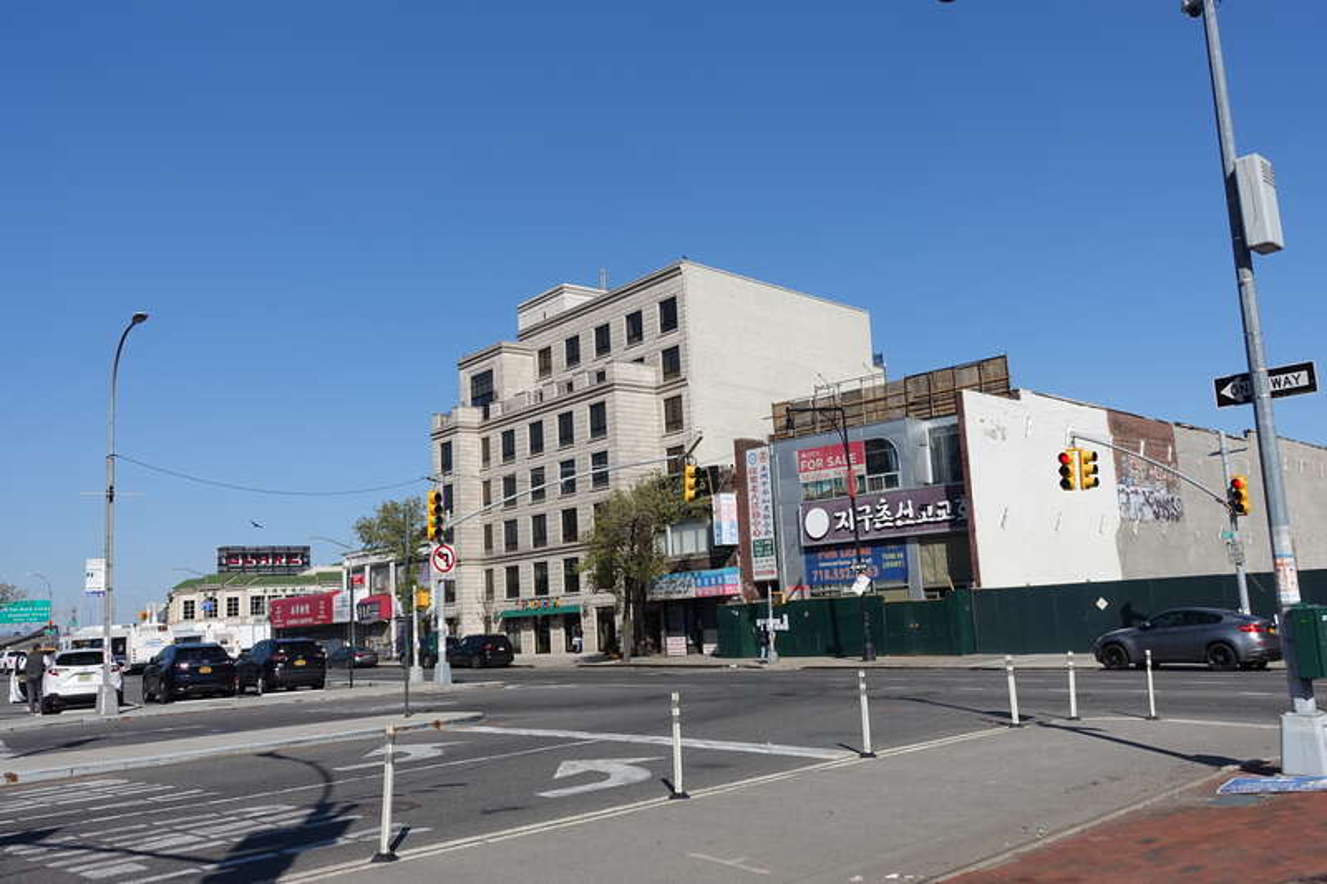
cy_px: 442
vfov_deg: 42.3
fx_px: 1142
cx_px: 664
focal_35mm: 31
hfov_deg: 60.3
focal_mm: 11.33
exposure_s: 1/800
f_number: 6.3
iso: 125
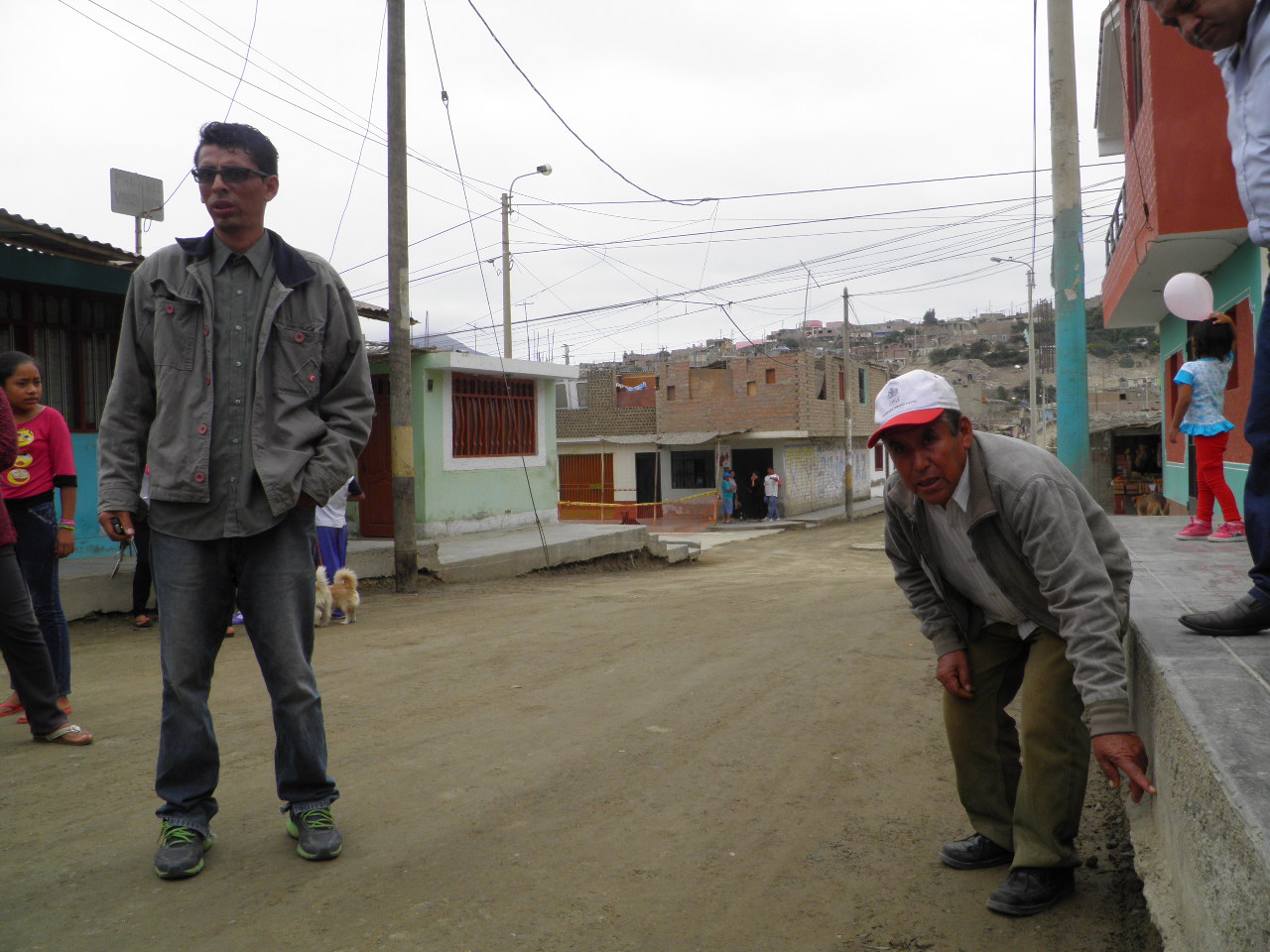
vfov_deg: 49.7
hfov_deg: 63.4
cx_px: 635
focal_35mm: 28
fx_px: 1027
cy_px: 476
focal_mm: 4.9
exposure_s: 1/200
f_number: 5.7
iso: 50
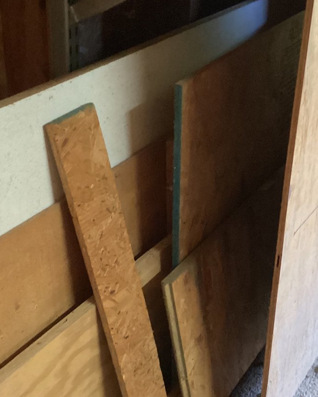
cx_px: 143
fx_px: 636
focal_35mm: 54
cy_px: 204
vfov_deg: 34.7
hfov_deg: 28.1
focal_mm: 3.3
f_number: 2.4
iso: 400
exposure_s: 1/30
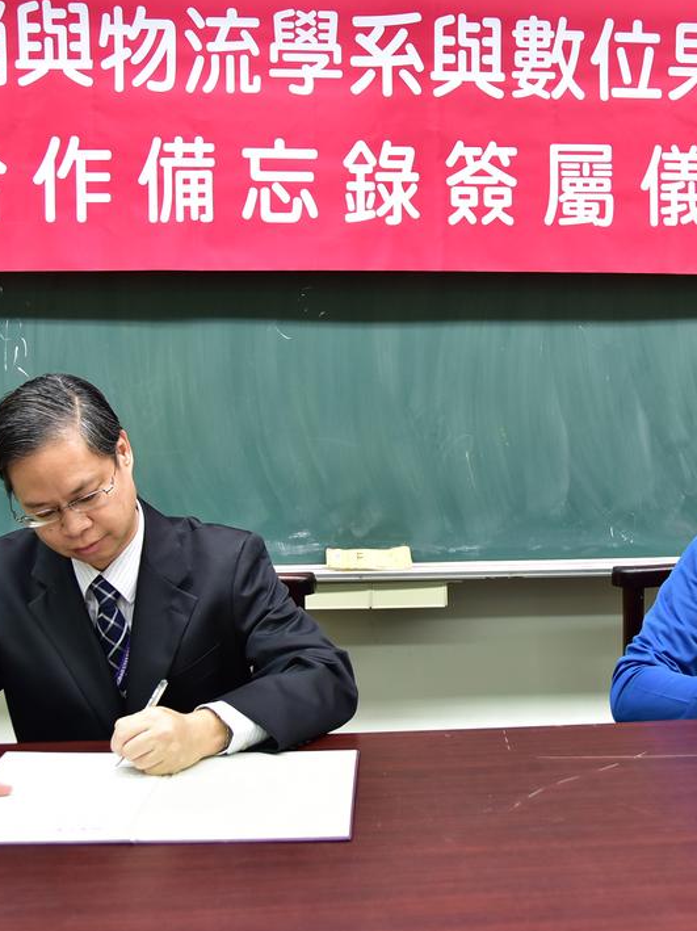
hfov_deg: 32.5
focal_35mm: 44
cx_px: 482
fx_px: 1182
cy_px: 458
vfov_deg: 43.0
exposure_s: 1/30
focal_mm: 20
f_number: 3.5
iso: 500
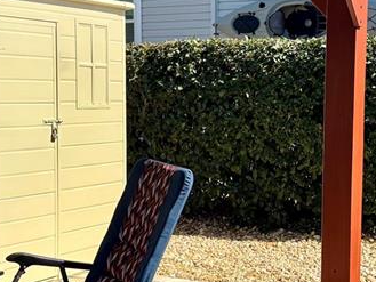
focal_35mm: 81
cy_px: 169
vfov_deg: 18.2
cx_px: 239
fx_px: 880
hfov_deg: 24.0
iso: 50
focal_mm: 5.96
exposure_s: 1/2857
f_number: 1.6
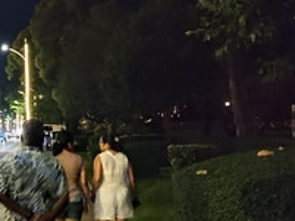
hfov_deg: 25.5
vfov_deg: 20.5
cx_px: -12
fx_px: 614
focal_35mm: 72
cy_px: 124
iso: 2500
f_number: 1.8
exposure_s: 1/16.7
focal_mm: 4.22
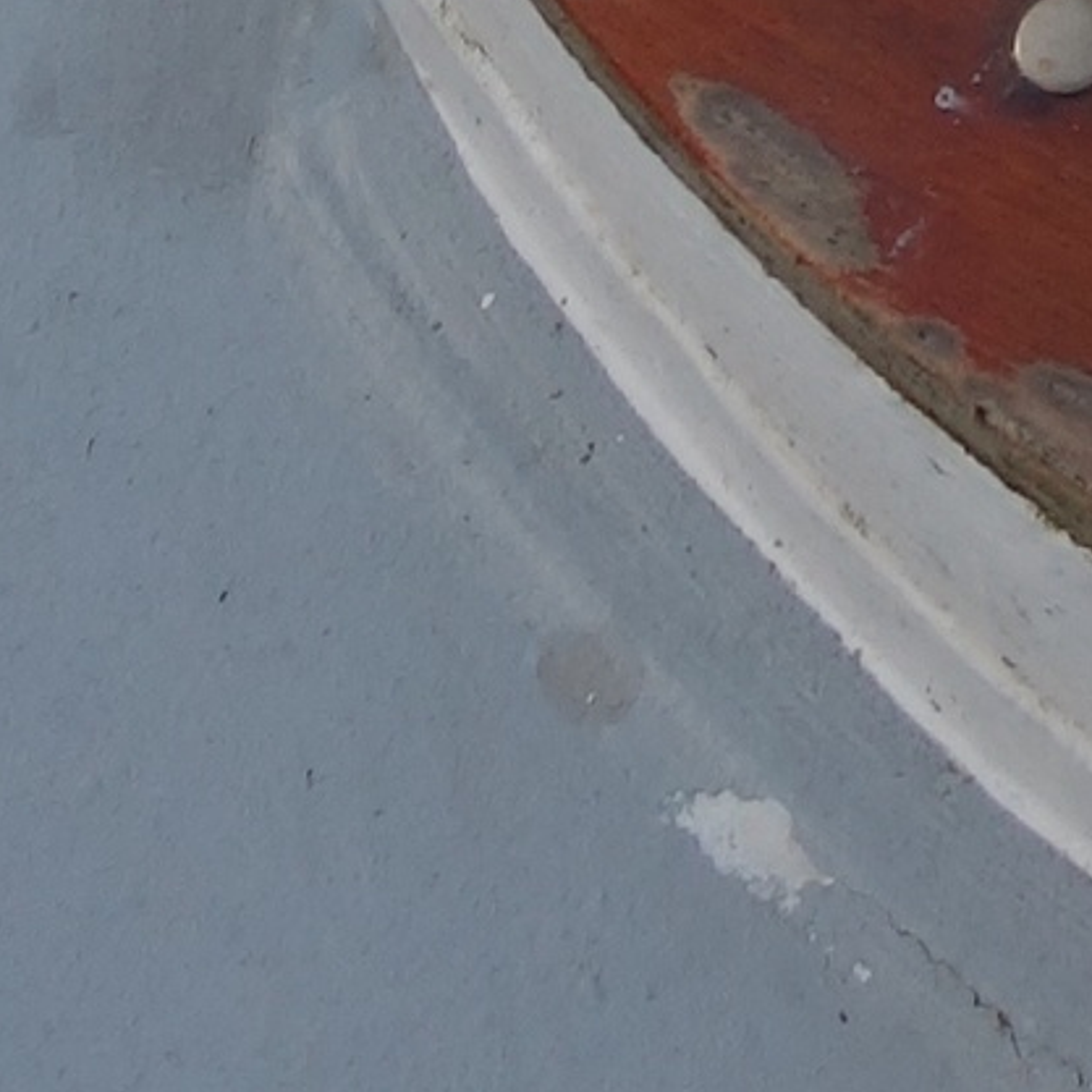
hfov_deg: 8.3
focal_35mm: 198
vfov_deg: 6.9
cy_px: -3254
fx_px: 7067
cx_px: 2323
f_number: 5.6
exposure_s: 1/250
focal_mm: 10.42
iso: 160
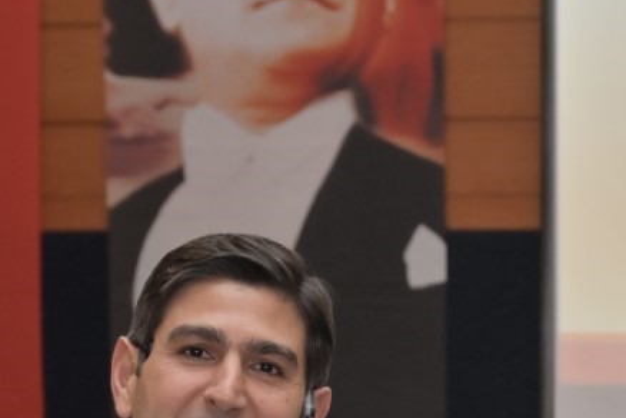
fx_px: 2956
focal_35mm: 170
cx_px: 712
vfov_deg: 7.9
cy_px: 689
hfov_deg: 11.9
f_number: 4
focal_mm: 46
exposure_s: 1/200
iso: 640
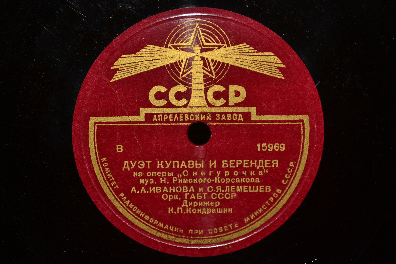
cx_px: 198
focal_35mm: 82
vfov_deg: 16.6
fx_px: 907
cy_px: 132
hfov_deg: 24.6
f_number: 6.3
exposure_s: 1/200
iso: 100
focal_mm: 55
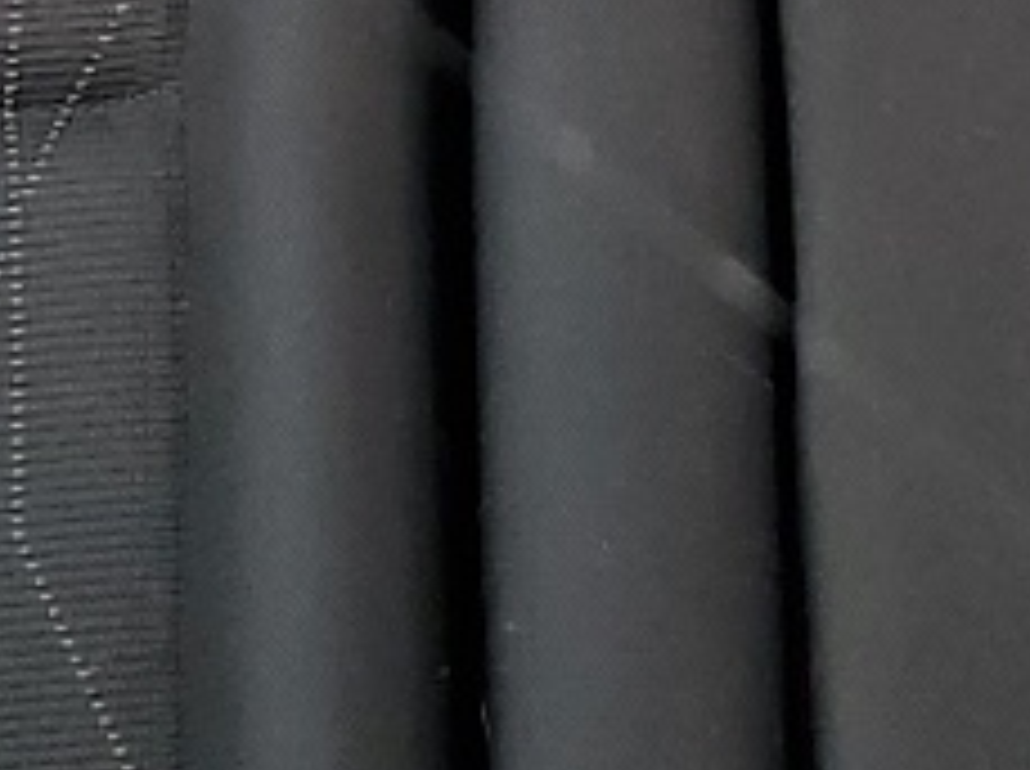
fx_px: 5407
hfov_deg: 10.9
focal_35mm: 182
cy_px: -522
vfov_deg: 7.9
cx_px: 729
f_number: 1.5
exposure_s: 1/120
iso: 65
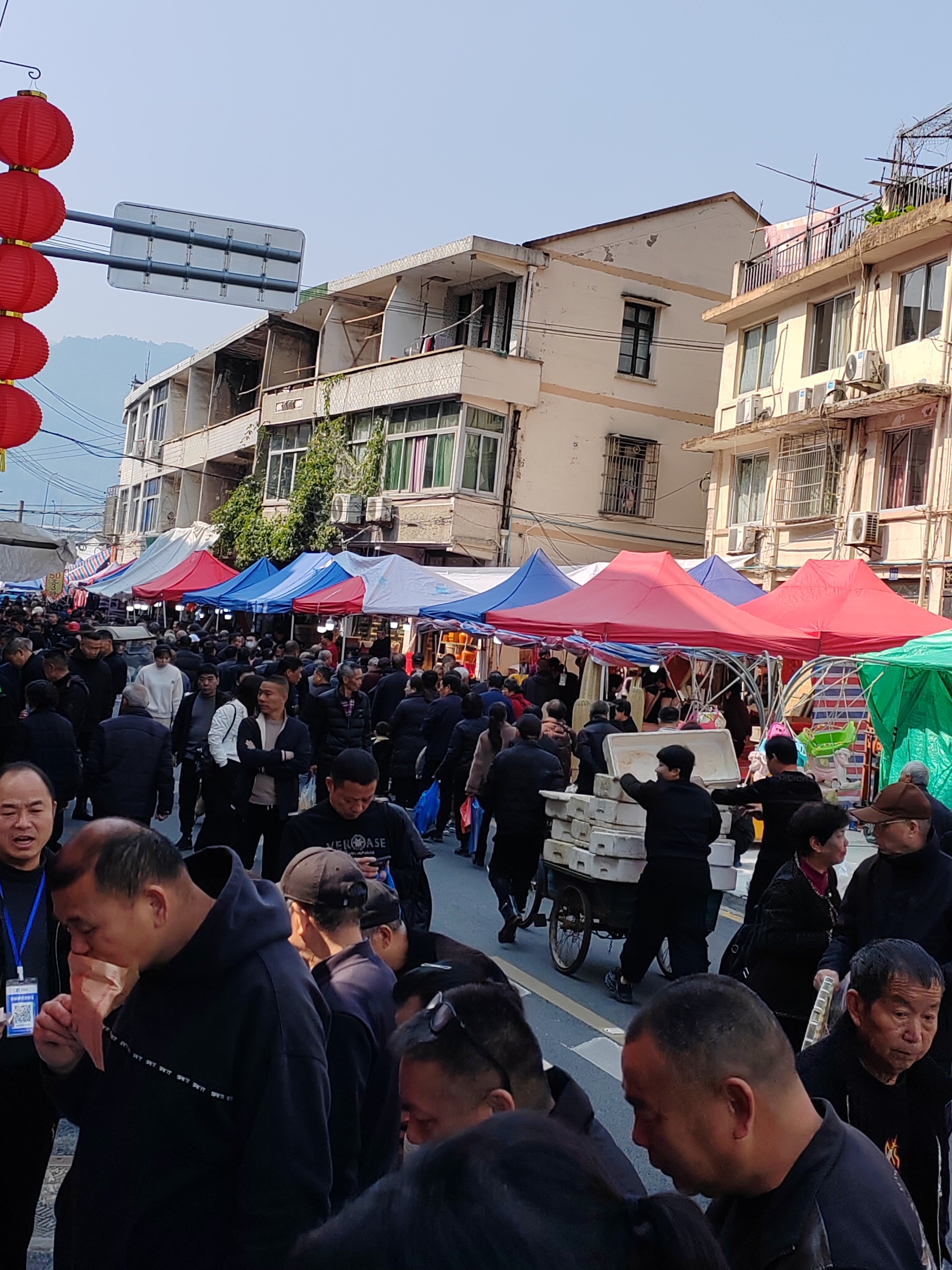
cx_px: 531
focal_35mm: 48
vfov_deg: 39.6
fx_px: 1760
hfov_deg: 30.2
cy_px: 556
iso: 100
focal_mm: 5.52
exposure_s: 1/1700
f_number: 1.9
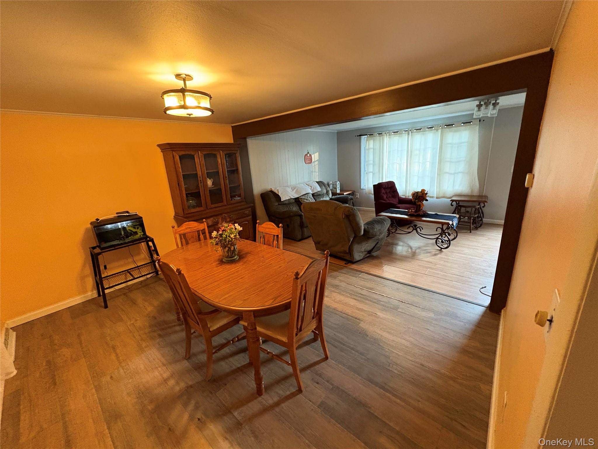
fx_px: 242
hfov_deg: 102.1
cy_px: 224
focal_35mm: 14
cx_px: 299
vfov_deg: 85.7
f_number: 2.2
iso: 800
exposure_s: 1/60
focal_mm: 2.22
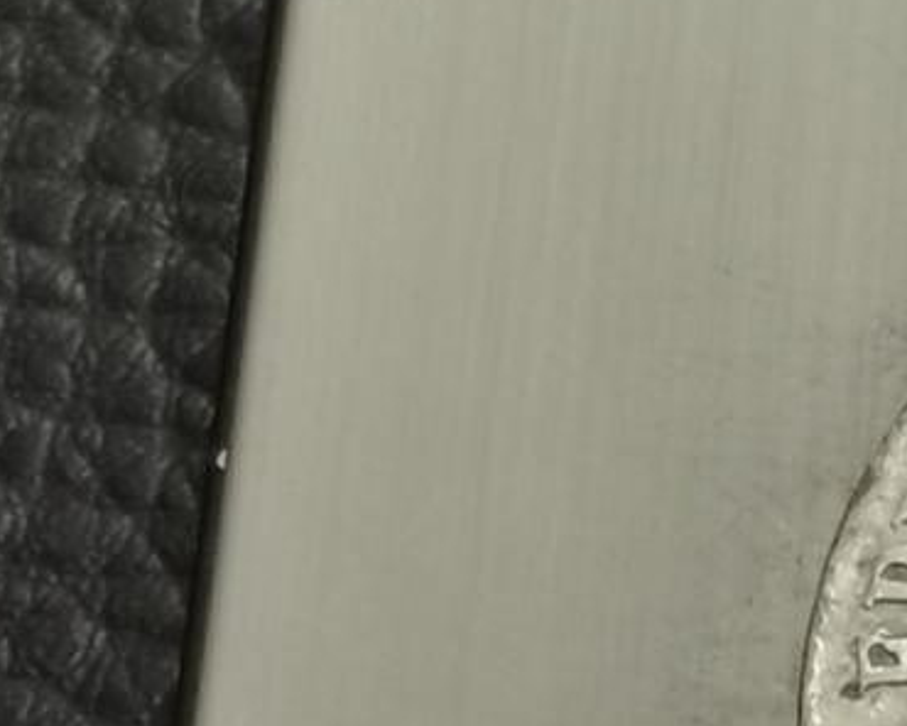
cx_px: 1387
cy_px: 839
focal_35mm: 347
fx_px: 9315
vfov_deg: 4.4
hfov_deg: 5.5
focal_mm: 5.58
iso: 80
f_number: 1.8
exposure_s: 1/100
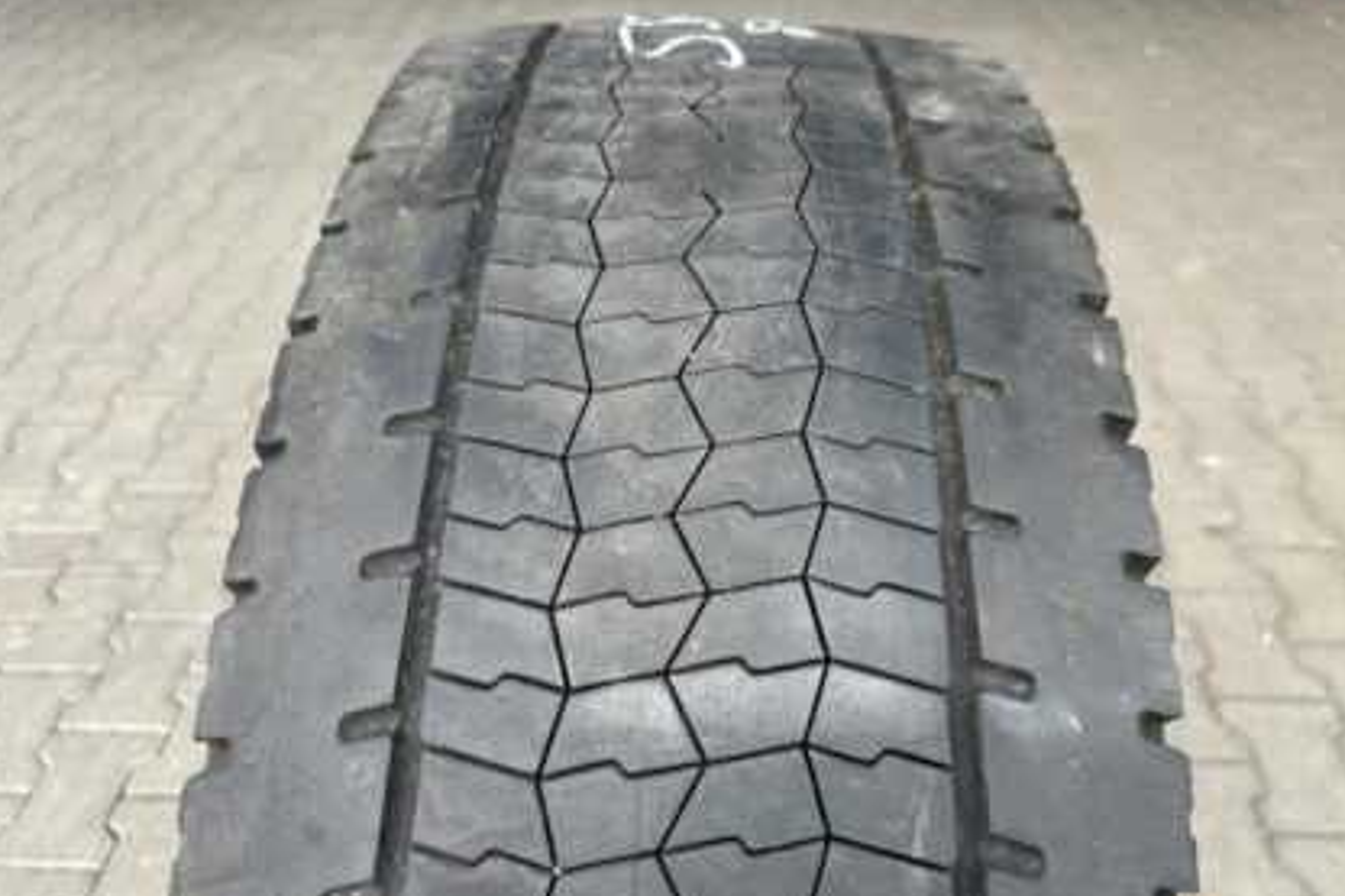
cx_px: 676
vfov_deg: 46.3
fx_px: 1046
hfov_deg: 65.5
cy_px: 484
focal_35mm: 28
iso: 50
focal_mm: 5.7
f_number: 1.5
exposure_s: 1/646
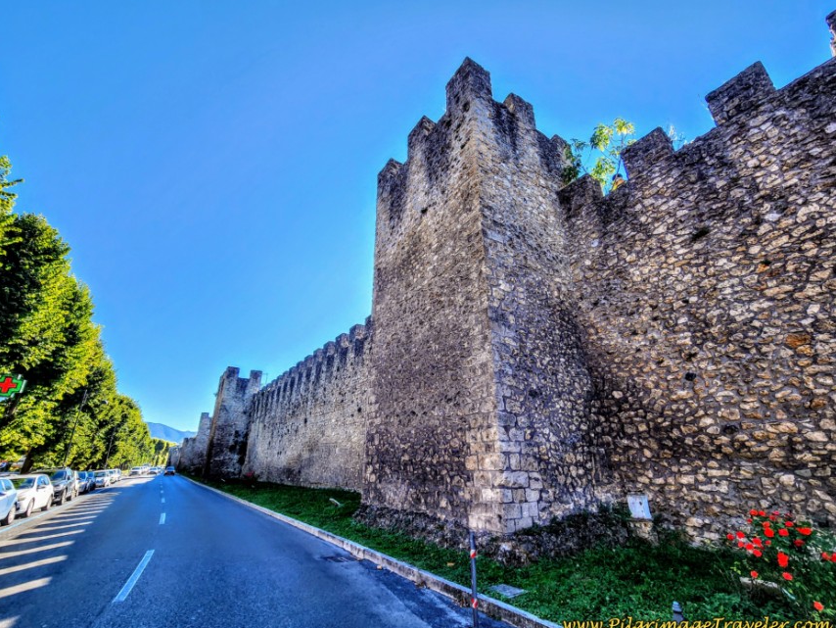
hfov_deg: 102.0
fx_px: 338
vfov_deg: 85.7
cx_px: 425
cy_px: 322
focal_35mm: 14
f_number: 2.2
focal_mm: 2.2
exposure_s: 1/617
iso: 50
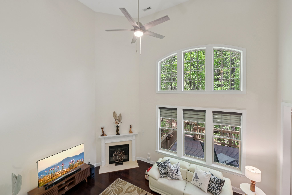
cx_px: 146
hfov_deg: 104.3
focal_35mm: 14
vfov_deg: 81.2
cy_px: 98
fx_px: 114
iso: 200
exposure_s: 1/13
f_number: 9
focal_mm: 14
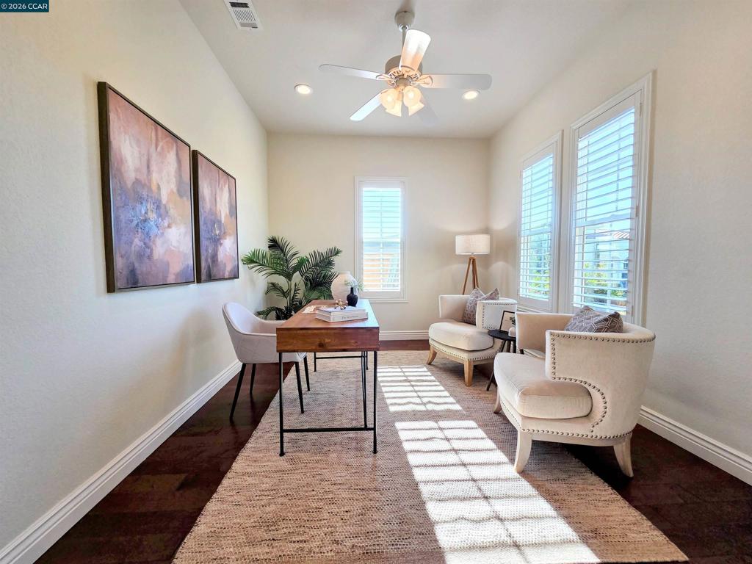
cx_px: 376
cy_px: 282
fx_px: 282
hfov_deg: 106.2
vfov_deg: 89.9
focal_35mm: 13
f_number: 2.2
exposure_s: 1/252
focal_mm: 2.2
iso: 50
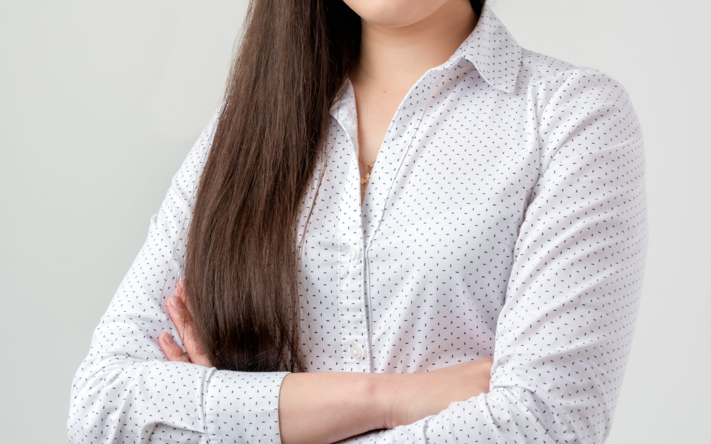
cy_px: 125
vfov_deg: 10.1
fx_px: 2519
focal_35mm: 130
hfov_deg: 16.1
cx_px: 356
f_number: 9
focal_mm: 85
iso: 320
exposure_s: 1/160
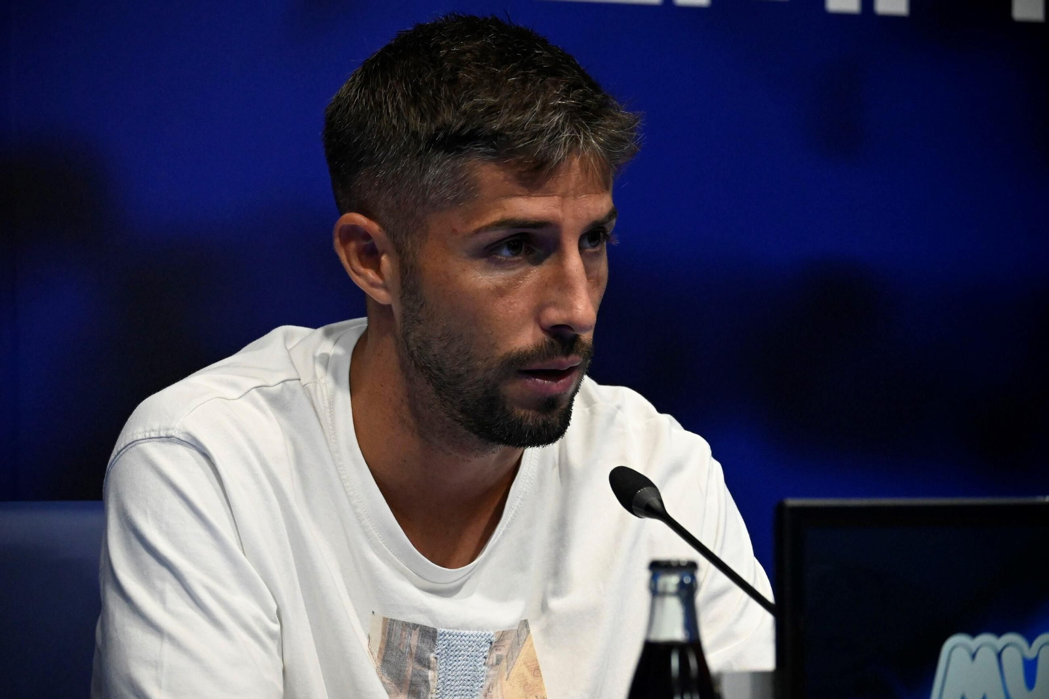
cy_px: 350
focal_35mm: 195
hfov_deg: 10.6
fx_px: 5681
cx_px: 524
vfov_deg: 7.0
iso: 4000
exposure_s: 1/200
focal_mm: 130
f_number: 5.6
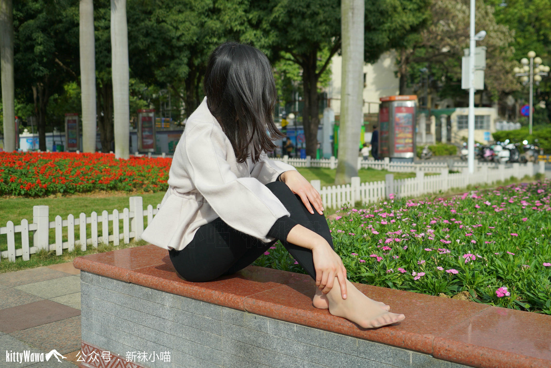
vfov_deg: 43.7
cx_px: 276
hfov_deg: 61.9
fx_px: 459
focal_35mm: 30
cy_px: 184
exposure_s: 1/1250
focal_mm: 30
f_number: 4
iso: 100
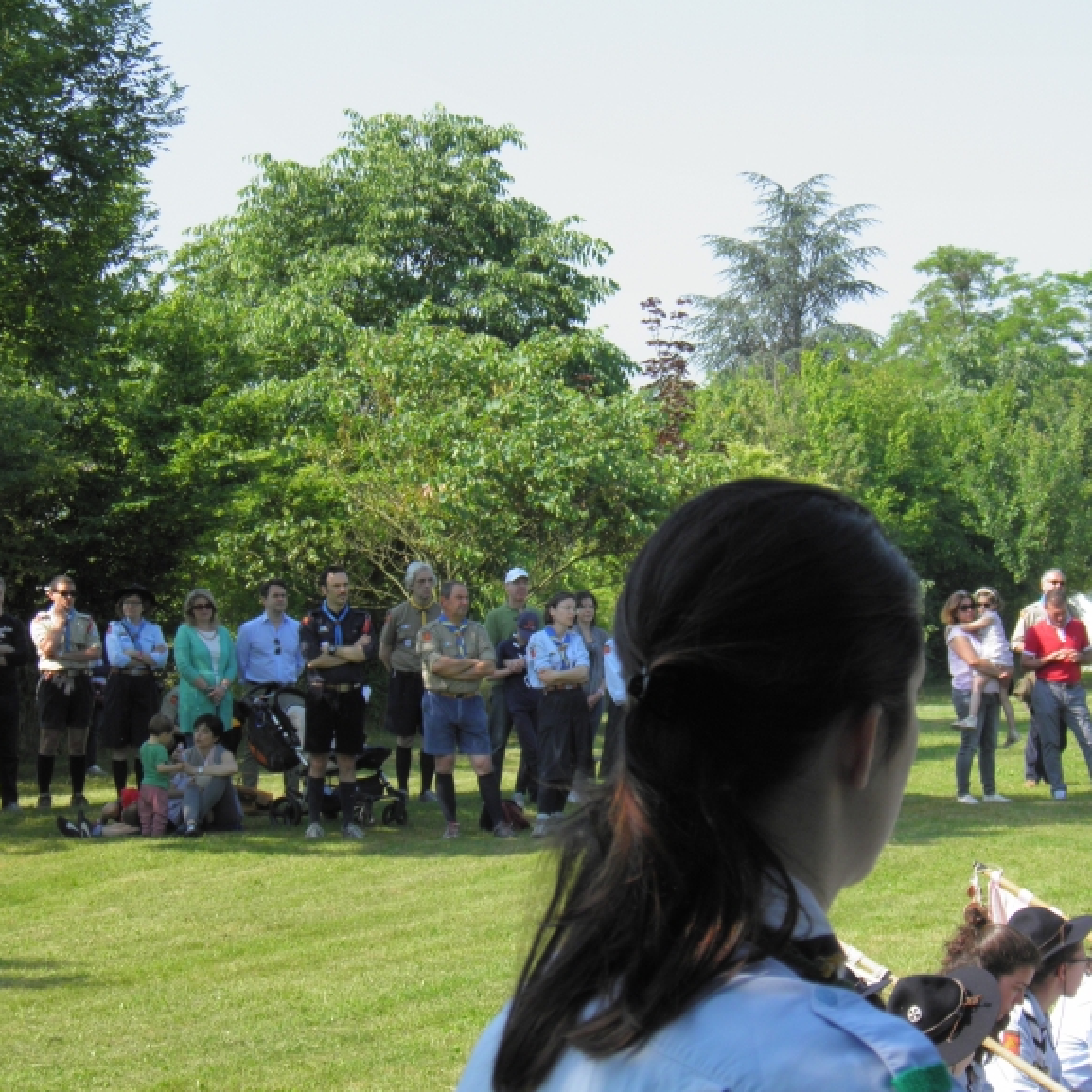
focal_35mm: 103
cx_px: 672
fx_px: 3676
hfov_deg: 16.9
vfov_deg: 16.9
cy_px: 549
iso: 50
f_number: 3.9
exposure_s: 1/320
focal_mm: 15.2
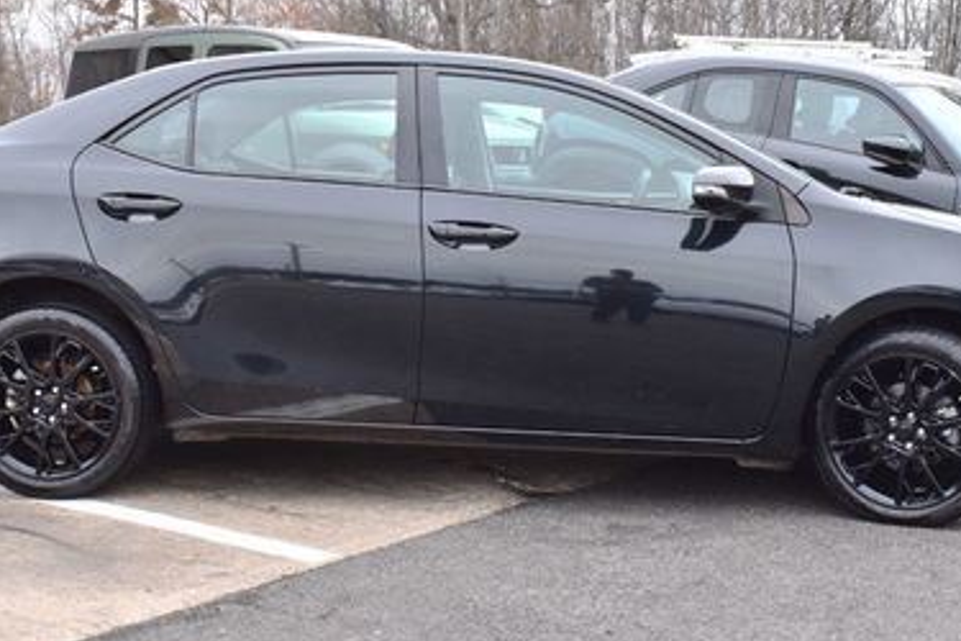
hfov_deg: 34.0
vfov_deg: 23.0
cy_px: 292
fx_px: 1571
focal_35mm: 59
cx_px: 528
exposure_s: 1/160
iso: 400
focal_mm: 23
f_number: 9
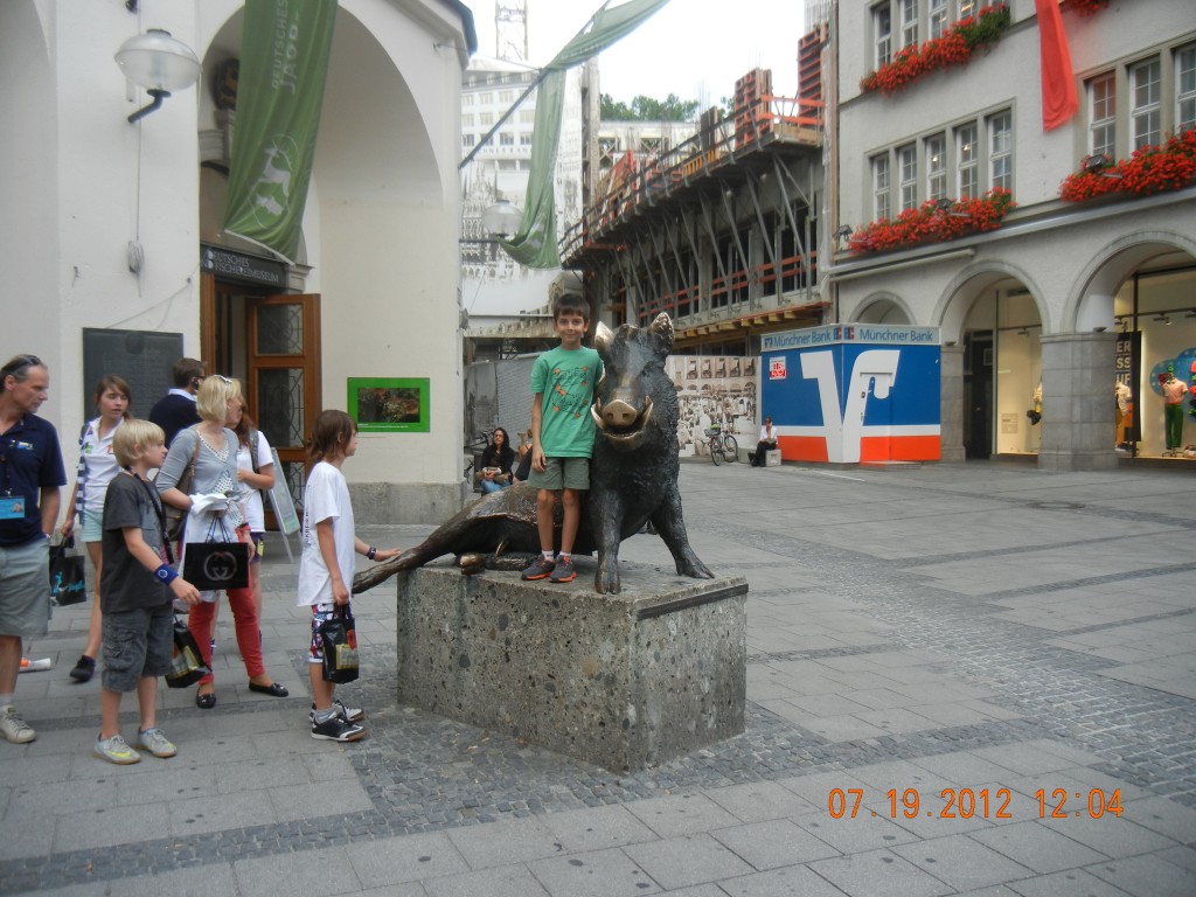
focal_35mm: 30
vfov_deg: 46.8
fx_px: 1037
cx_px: 598
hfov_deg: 60.0
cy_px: 448
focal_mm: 5.4
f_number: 3.5
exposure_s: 1/101
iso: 160
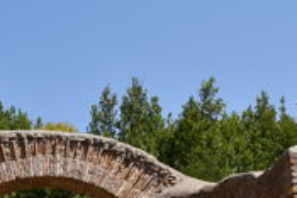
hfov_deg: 22.8
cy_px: 172
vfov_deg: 15.2
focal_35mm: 89
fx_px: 735
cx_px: 110
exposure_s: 1/400
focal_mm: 26
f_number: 7.1
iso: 100
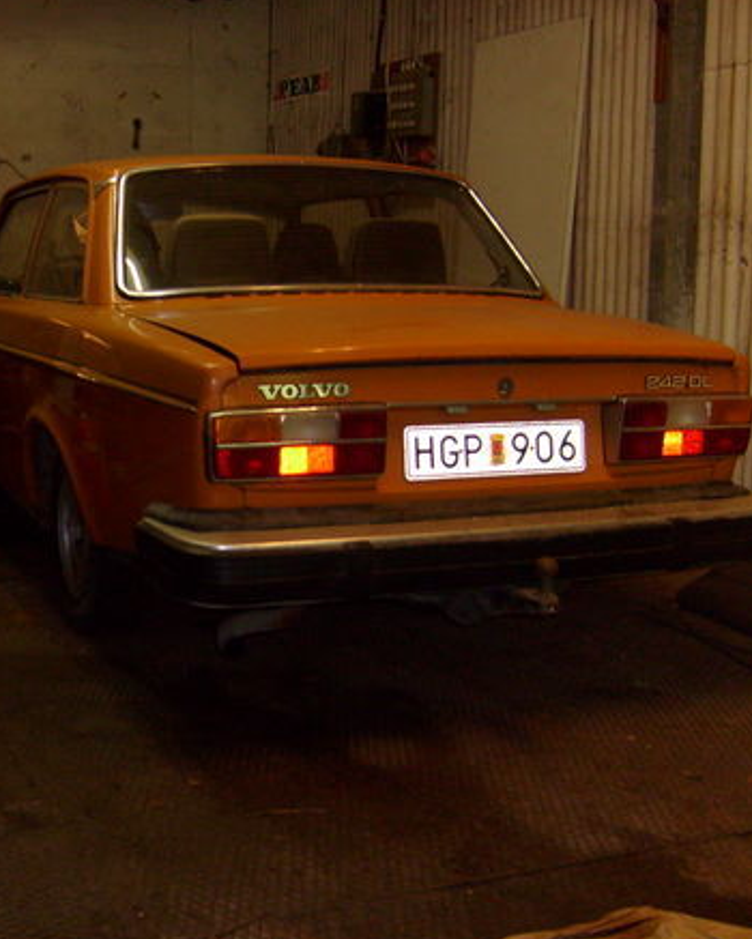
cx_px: 163
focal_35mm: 50
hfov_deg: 29.7
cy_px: 473
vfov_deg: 37.3
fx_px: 1390
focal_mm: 5.8
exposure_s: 1/45
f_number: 2.8
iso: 100
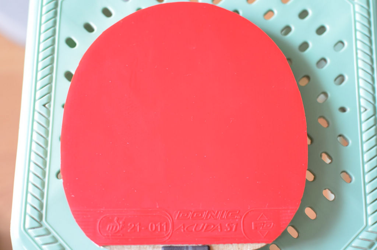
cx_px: 188
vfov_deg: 25.6
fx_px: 549
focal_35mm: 52
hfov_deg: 37.9
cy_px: 125
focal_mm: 35
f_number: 2
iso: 400
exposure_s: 1/80
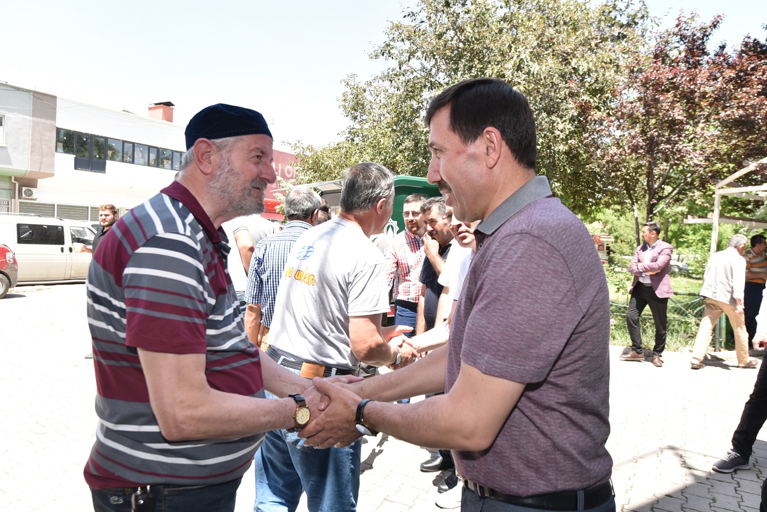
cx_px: 384
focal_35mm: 24
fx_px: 511
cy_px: 256
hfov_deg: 73.7
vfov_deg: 53.2
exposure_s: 1/125
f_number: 5.6
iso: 160
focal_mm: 24
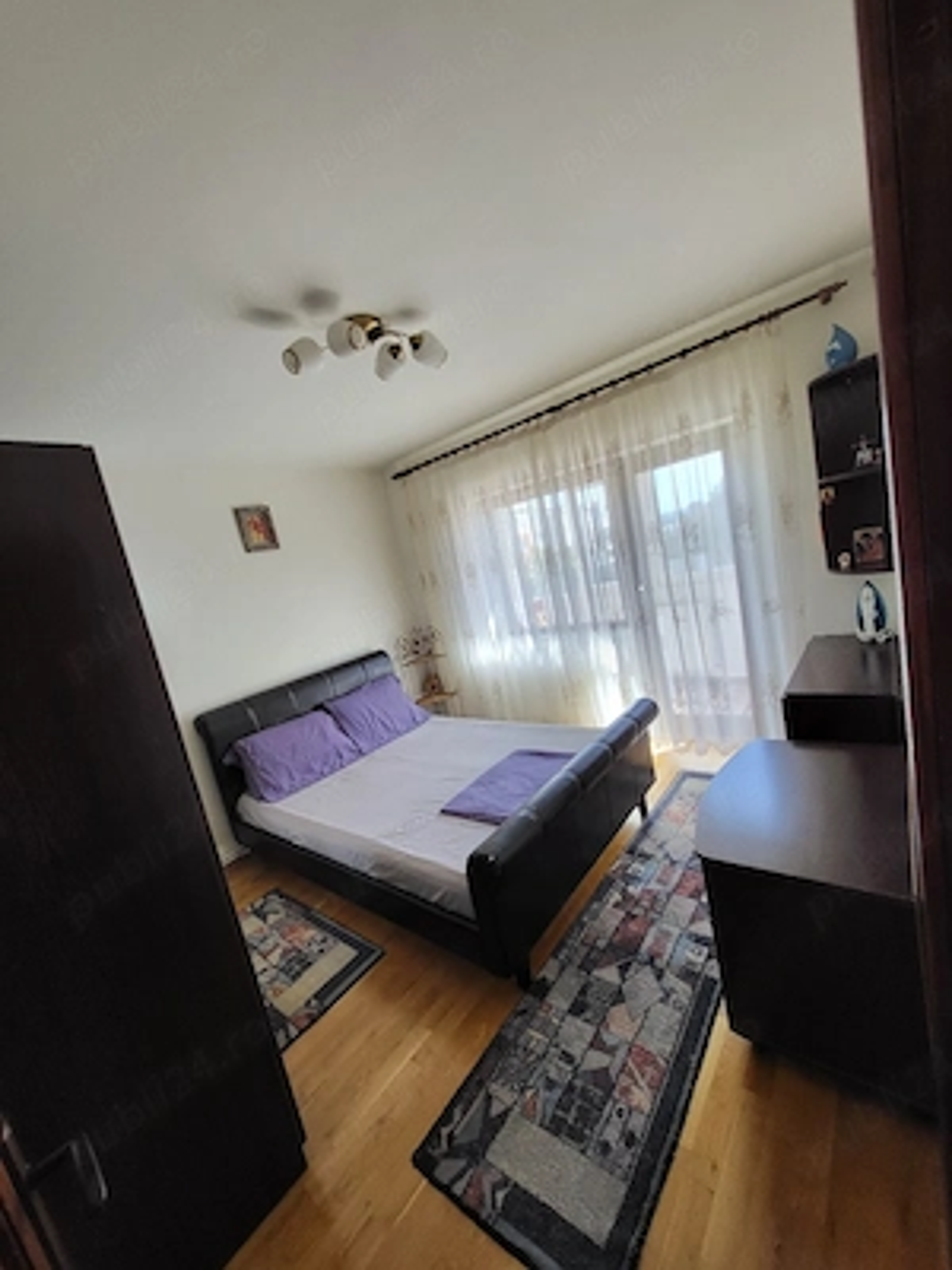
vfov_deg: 106.2
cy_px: 635
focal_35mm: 13
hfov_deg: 89.9
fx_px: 477
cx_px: 476
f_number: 2.2
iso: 125
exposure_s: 1/50
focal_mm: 1.74
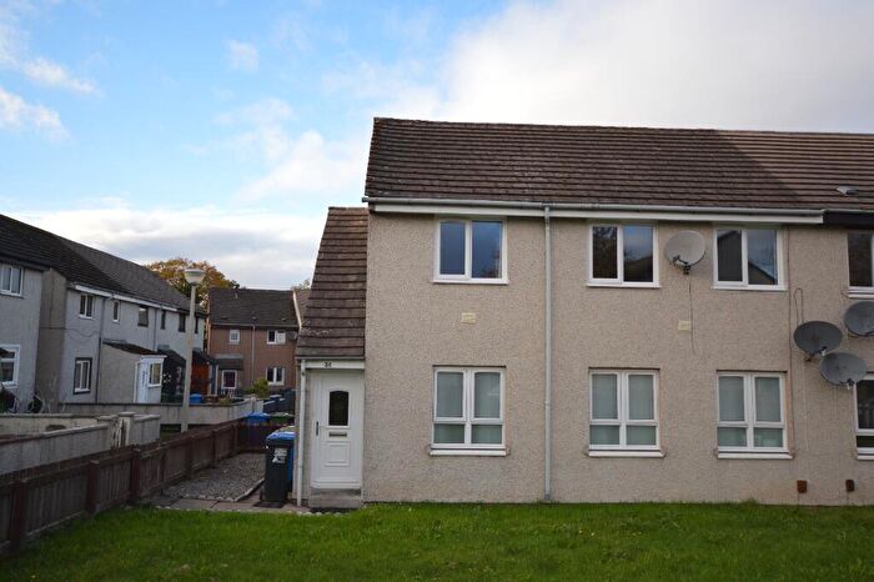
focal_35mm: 30
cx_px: 437
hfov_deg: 62.0
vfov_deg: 43.6
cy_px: 291
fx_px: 728
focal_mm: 20
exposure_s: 1/100
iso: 100
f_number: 5.6
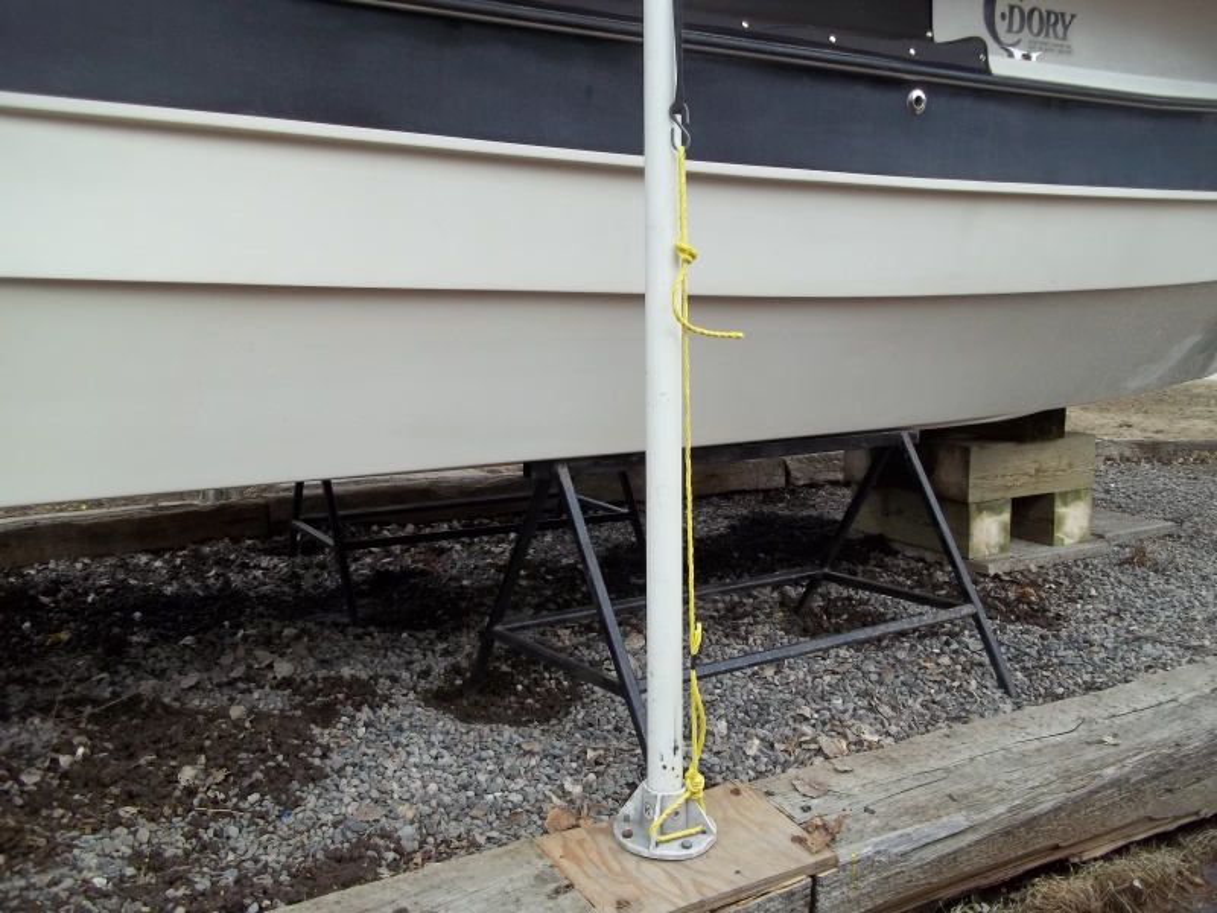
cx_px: 608
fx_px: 1125
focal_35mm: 32
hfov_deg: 56.8
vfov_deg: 44.2
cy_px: 456
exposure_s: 1/320
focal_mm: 5.7
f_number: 2.9
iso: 64
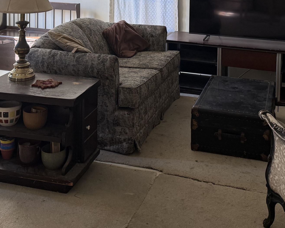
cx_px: 128
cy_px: -9
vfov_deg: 26.0
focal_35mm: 55
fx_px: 464
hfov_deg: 34.1
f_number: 1.78
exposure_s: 1/121
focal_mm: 6.76
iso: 125
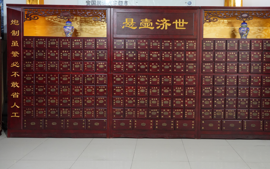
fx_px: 280
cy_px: 69
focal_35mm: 38
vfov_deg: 33.5
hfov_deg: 51.4
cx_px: 152
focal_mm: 33
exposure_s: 1/80
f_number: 6.3
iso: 5000
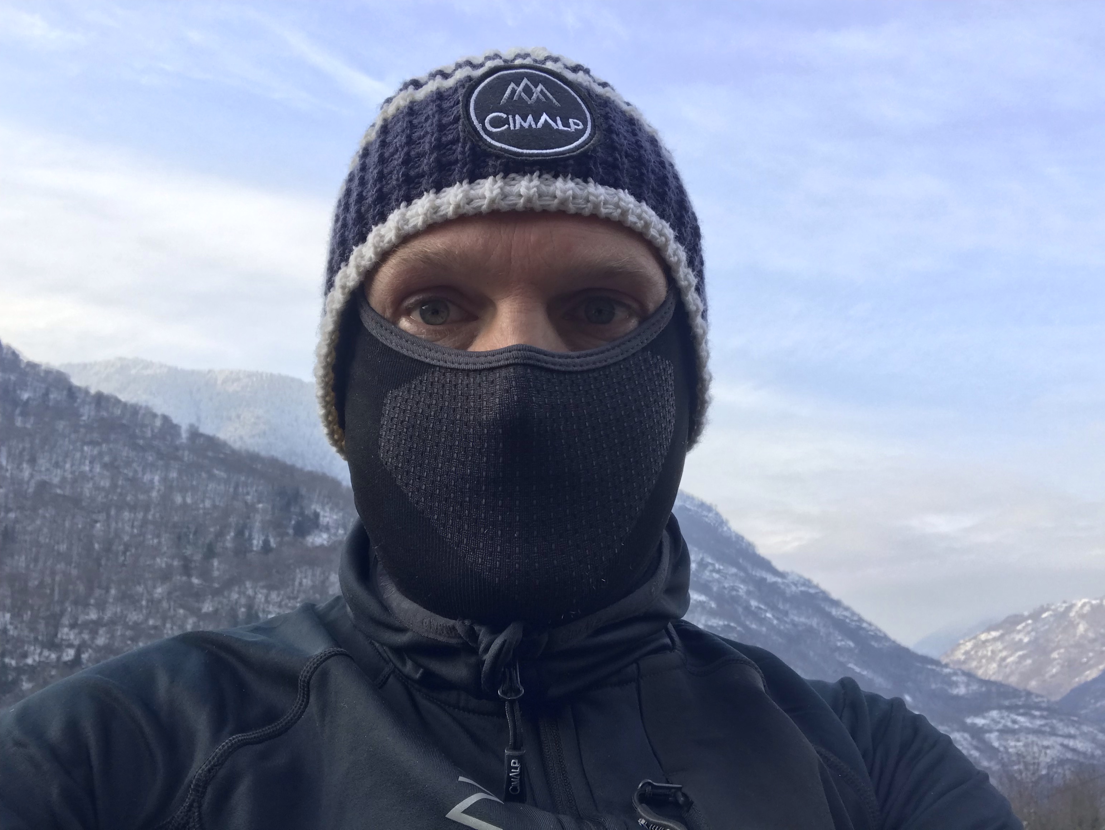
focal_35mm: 32
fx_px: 1022
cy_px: 415
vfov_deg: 44.2
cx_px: 552
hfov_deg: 56.8
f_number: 2.2
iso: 25
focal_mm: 2.87
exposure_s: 1/186
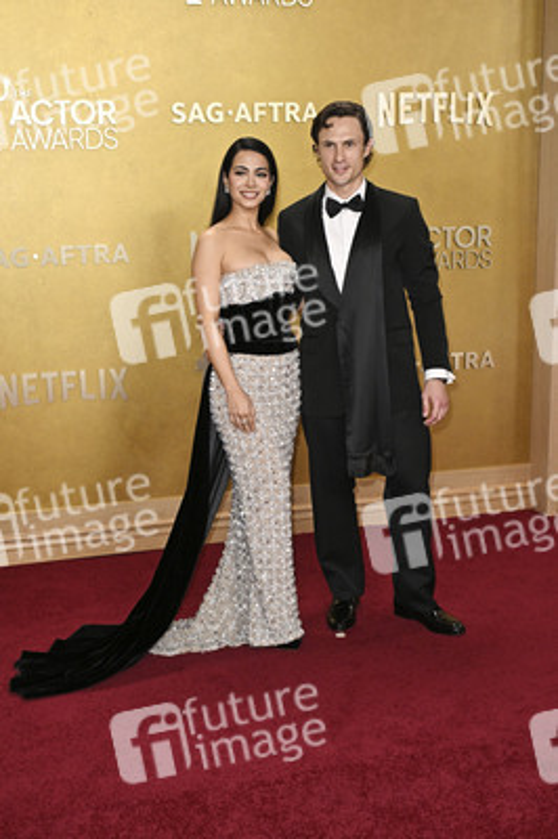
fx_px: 932
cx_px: 279
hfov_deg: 33.3
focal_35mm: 40
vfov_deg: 48.5
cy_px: 420
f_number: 5.6
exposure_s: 1/320
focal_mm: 40
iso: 2500
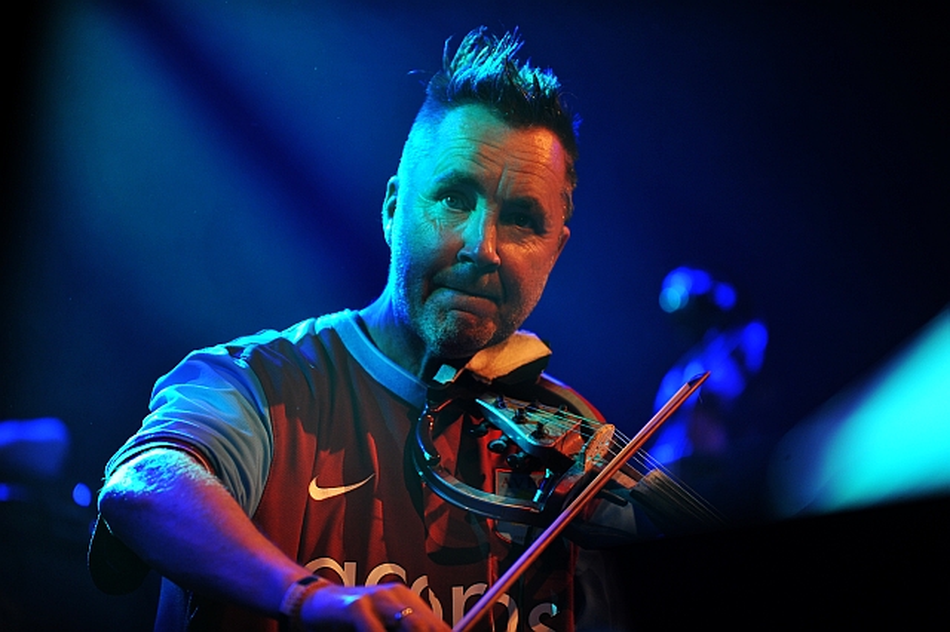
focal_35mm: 200
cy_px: 316
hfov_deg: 10.3
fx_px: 5275
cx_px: 475
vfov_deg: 6.9
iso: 1000
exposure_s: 1/160
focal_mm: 200
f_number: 2.8
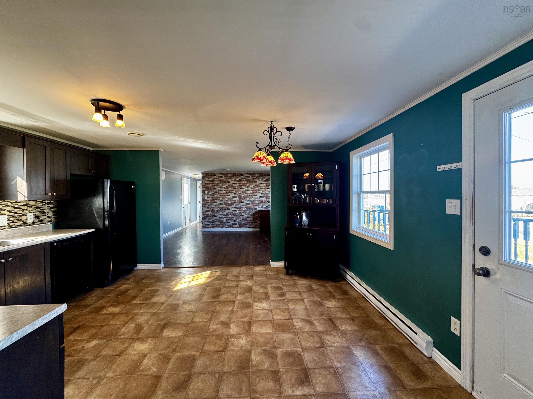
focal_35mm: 14
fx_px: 216
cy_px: 200
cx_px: 266
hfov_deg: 102.1
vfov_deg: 85.7
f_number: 2.2
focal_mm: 2.22
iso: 200
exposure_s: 1/120
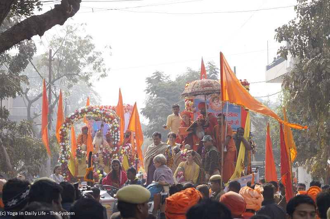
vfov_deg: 16.5
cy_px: 110
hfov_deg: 24.6
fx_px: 756
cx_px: 165
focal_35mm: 82
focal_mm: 55
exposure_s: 1/200
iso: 100
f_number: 5.6
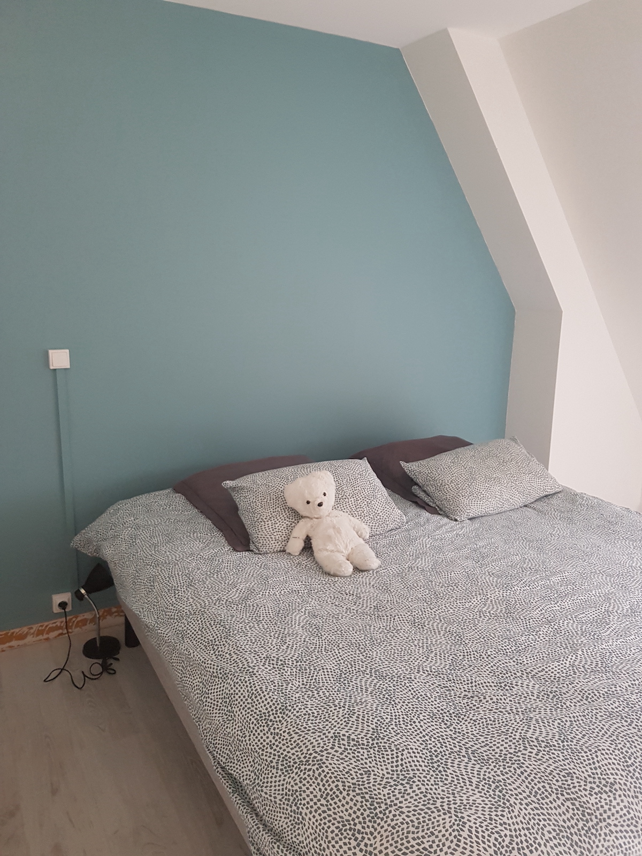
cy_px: 428
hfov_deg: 53.1
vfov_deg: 67.3
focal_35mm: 26
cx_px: 321
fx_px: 643
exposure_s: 1/25
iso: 200
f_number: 1.7
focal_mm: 4.2
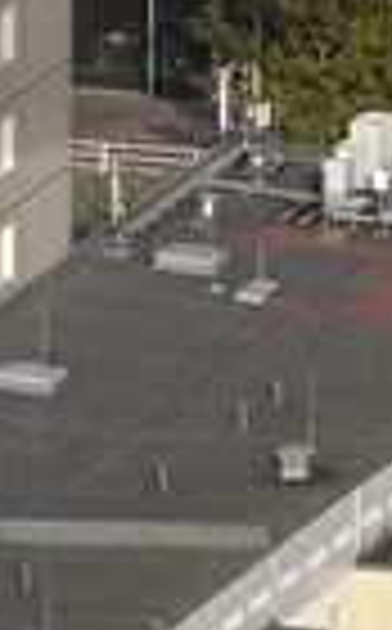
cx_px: -509
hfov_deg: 0.7
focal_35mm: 1864
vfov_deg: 1.1
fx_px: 31994
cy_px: -1652
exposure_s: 1/200
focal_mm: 160
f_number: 9
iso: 200
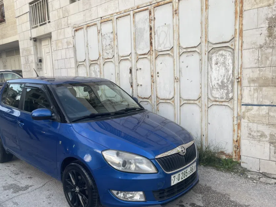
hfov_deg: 59.7
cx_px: 119
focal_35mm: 30
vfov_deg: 46.7
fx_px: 239
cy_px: 114
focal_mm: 4.2
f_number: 1.6
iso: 40
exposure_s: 1/121
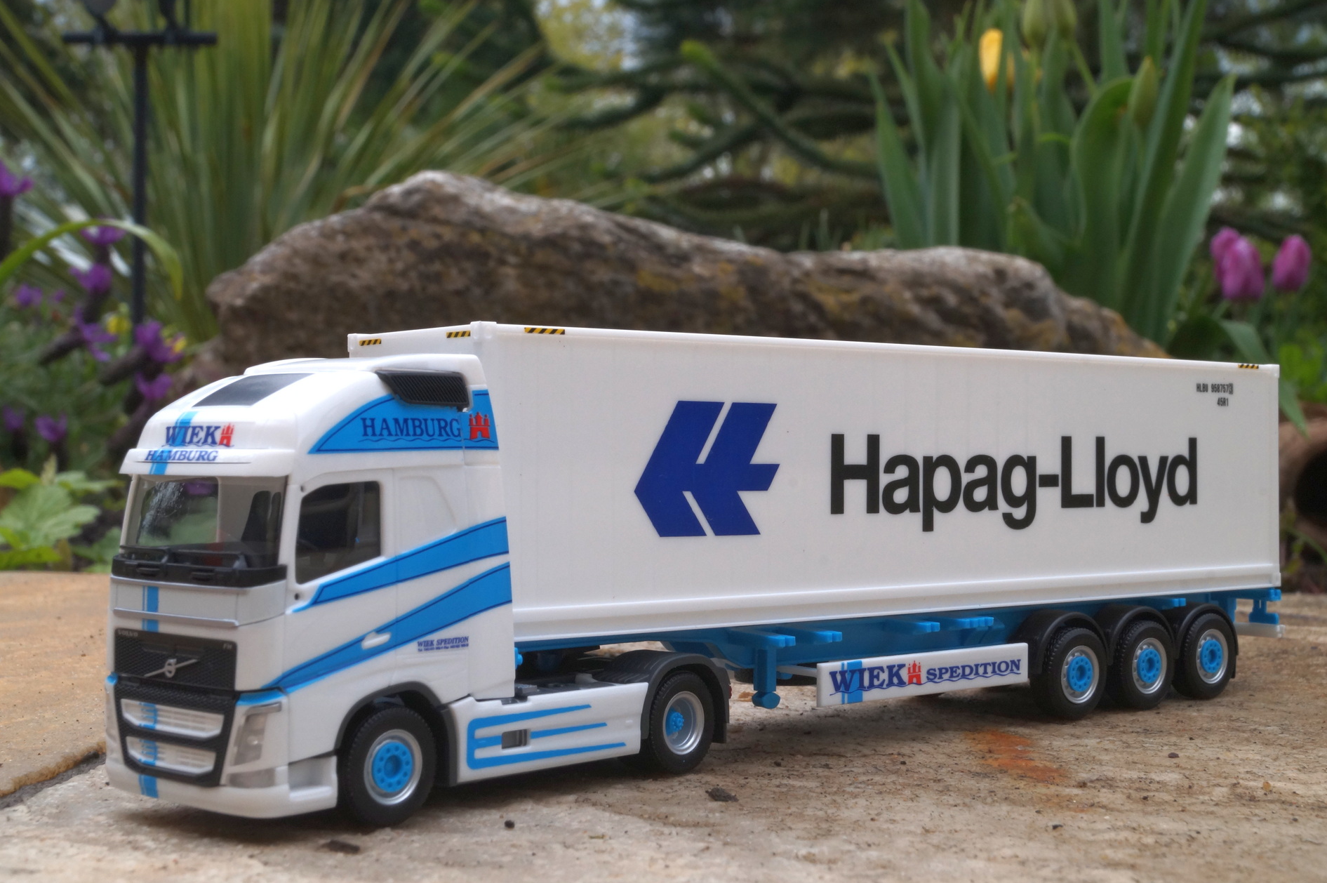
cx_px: 685
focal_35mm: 56
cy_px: 431
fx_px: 2045
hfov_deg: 35.9
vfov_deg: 24.4
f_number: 22
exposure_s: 1/60
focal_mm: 35
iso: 400
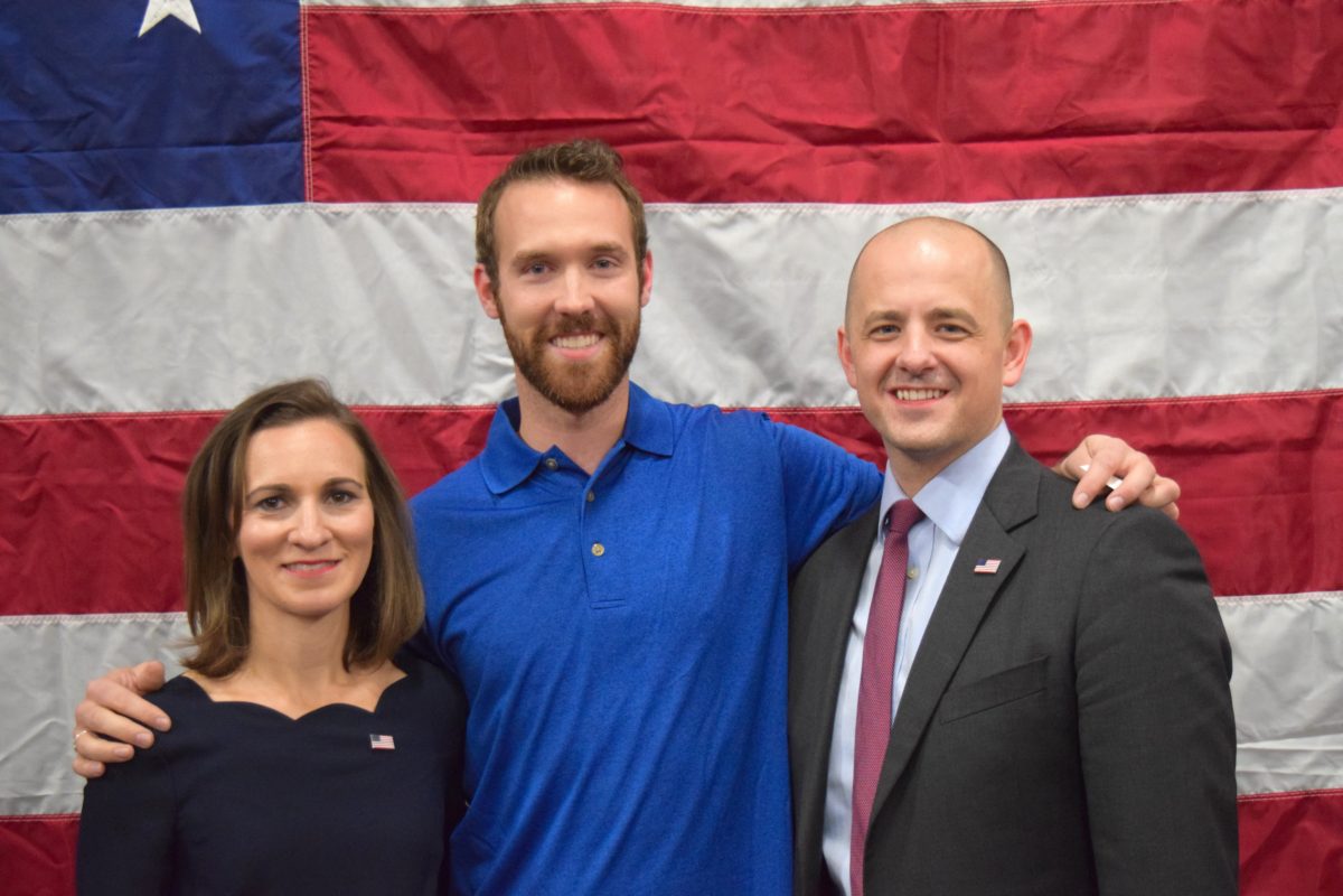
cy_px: 448
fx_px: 1958
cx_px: 672
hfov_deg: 37.9
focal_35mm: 52
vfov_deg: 25.8
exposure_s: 1/60
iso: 3200
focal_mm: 35
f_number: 4.5
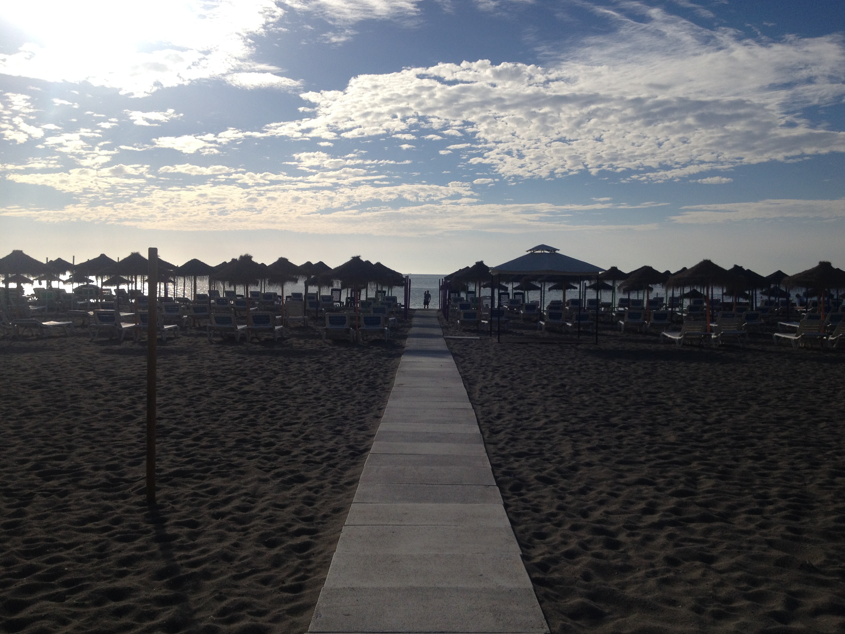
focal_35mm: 36
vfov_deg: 39.7
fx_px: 879
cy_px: 312
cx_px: 434
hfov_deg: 51.3
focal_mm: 4.28
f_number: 2.4
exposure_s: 1/5025
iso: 50
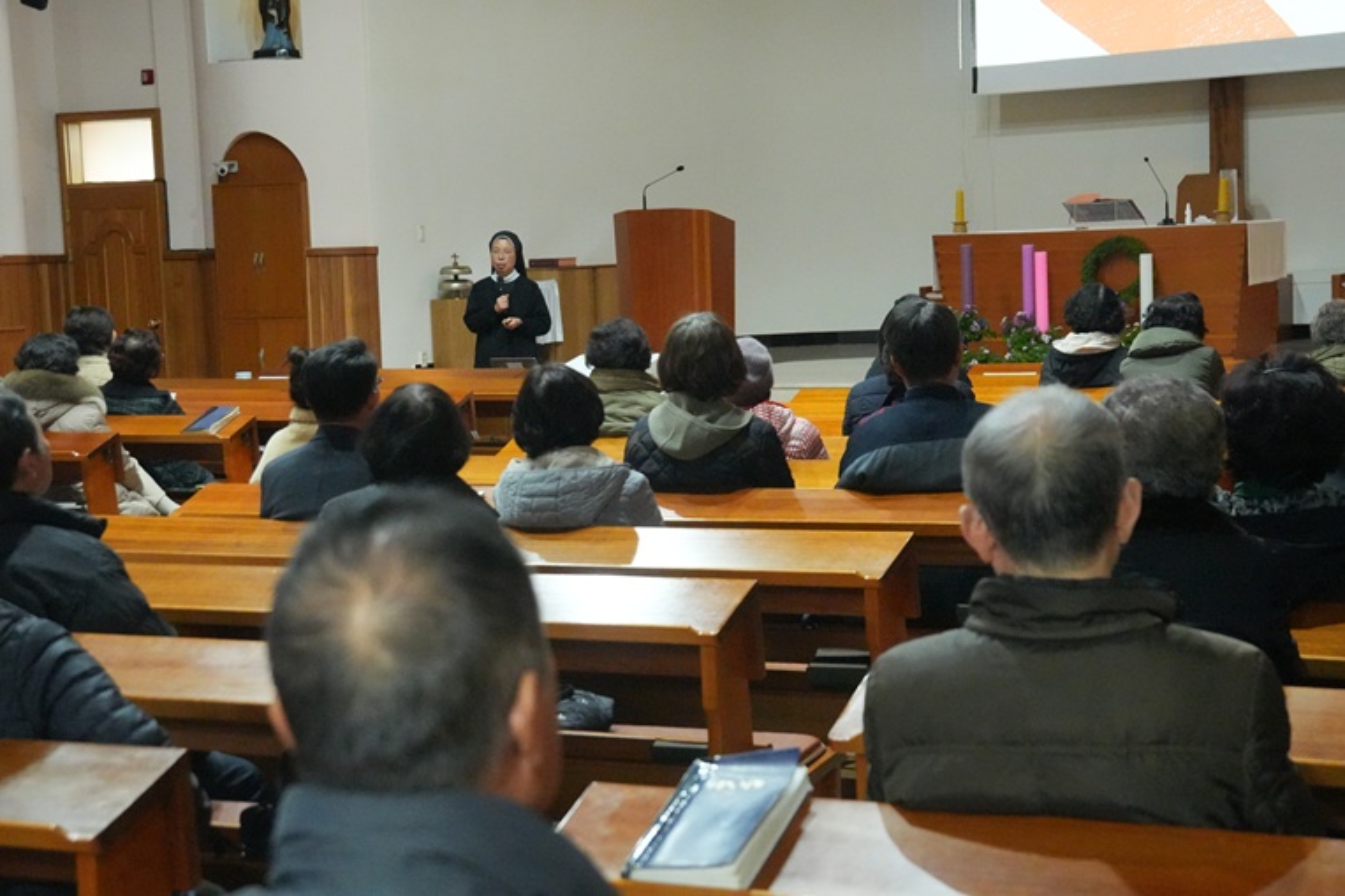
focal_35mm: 66
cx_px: 672
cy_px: 448
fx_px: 2465
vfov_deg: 20.6
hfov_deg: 30.5
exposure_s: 1/80
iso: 8000
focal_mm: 44
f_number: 5.6
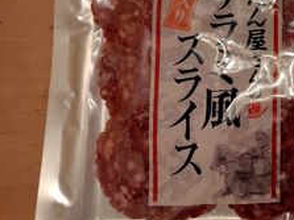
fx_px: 560
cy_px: -49
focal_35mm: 66
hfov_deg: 24.6
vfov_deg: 20.7
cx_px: 407
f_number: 1.9
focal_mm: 5.6
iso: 339
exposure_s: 1/50
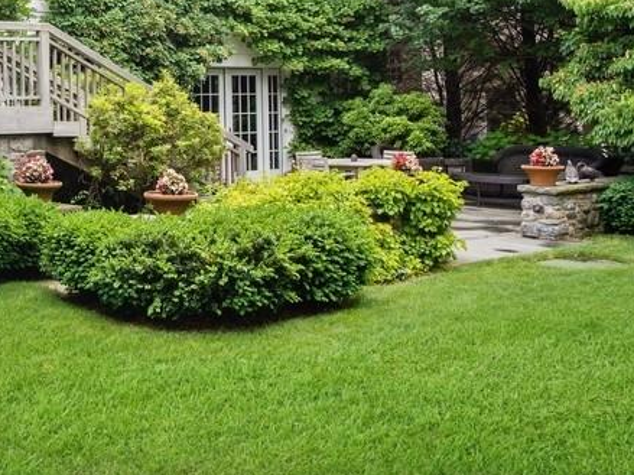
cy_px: 49
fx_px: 1080
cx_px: 39
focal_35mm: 59
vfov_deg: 24.1
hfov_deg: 30.9
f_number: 11
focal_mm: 30
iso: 200
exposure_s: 1/20
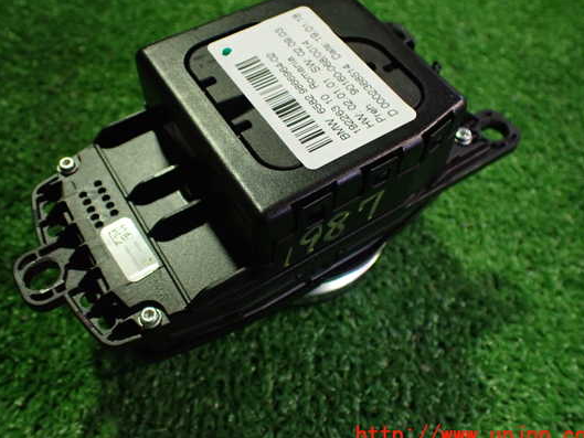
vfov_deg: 41.8
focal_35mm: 34
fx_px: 574
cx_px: 274
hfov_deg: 53.9
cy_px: 202
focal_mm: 5.4
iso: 800
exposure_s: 1/80
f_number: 2.3
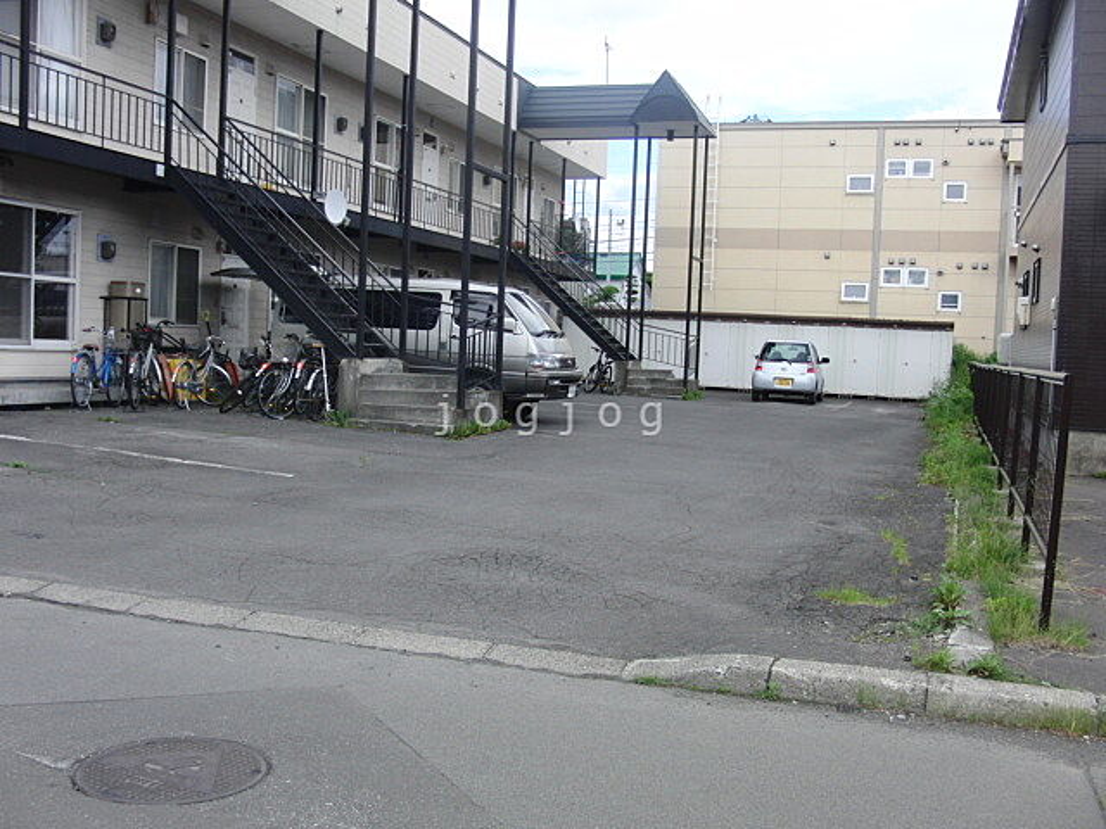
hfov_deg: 50.1
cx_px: 553
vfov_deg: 38.7
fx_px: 1182
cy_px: 414
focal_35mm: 37
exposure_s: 1/500
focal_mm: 6.42
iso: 100
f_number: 3.6
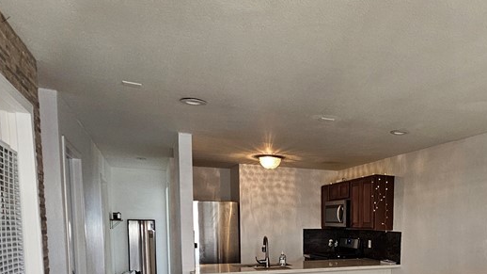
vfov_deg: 37.7
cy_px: 264
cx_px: 363
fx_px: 361
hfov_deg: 64.1
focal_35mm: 28
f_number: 2.2
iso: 250
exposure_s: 1/60
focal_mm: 2.2
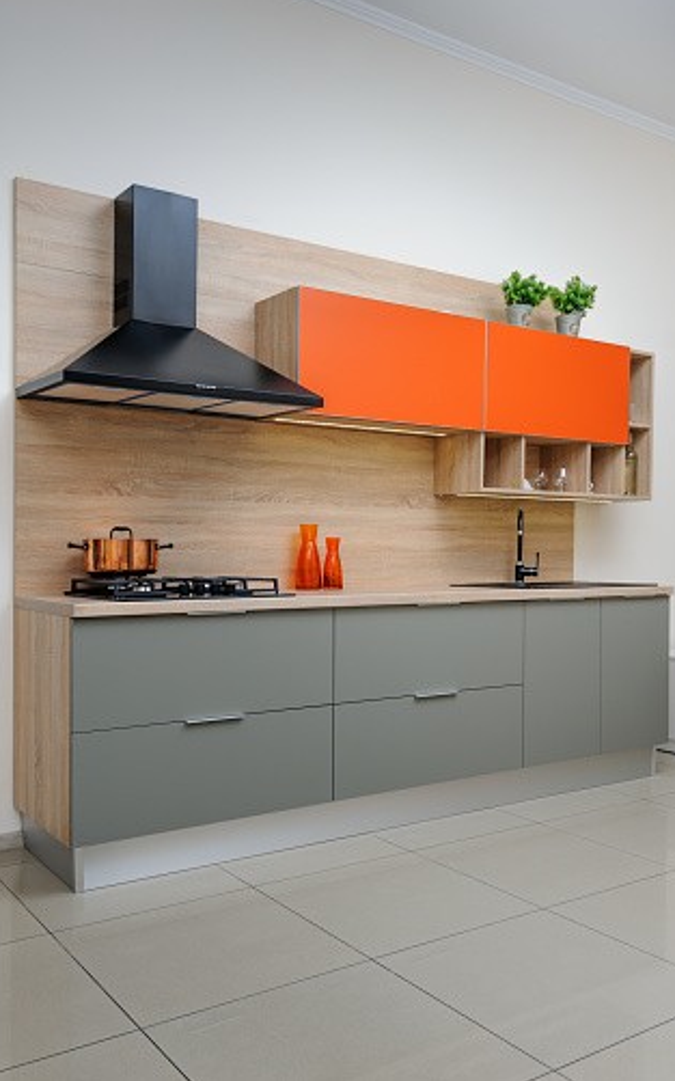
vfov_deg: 59.7
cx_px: 345
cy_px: 537
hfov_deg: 39.4
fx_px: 942
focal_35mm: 32
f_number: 10
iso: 200
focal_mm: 31
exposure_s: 1/60
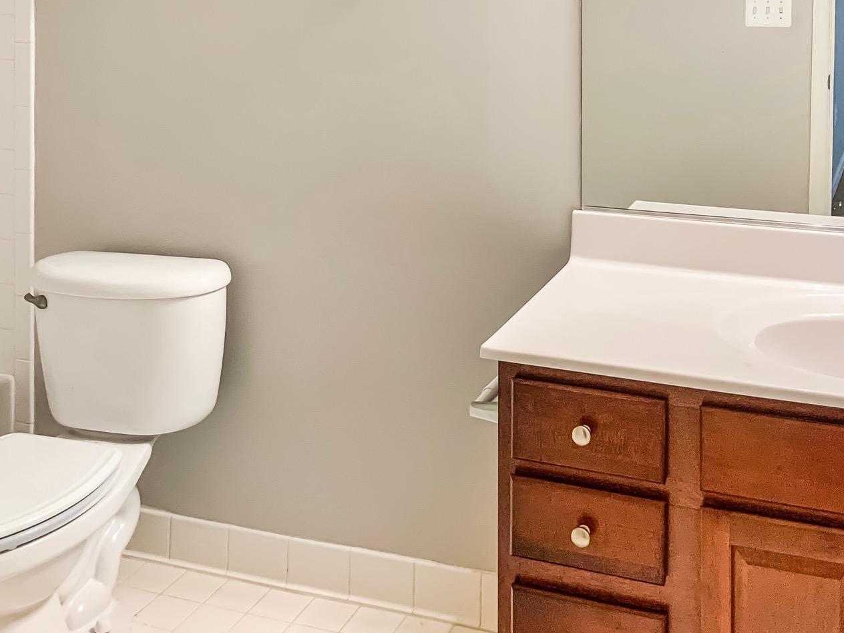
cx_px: 507
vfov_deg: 30.3
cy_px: 151
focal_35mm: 47
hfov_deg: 40.3
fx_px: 1146
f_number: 1.8
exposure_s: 1/60
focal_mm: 3
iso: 100
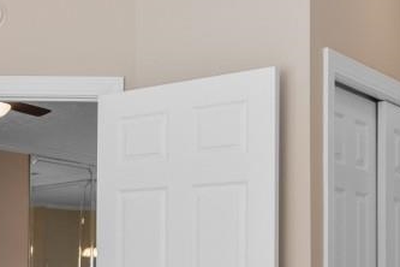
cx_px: -26
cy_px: 273
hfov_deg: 25.9
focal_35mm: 73
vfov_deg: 18.2
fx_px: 811
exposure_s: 1/5
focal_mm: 10
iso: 100
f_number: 4.5
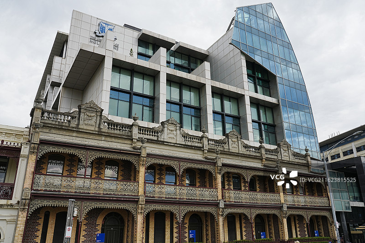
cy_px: 122
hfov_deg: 63.7
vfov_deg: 44.9
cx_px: 182
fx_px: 294
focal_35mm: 29
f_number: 14
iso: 250
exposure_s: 1/160
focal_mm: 29
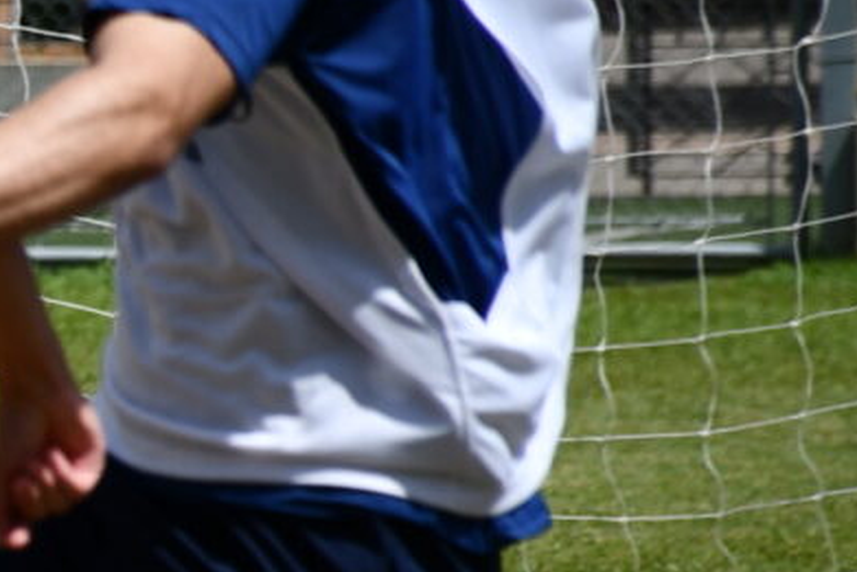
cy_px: 329
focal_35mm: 1030
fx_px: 24527
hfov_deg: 2.0
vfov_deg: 1.3
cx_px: -1201
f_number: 6.3
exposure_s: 1/1250
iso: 200
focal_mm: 140
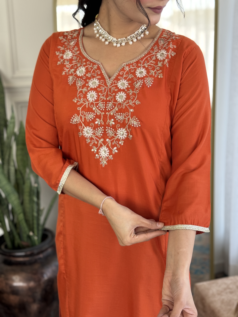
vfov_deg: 39.7
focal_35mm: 48
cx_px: 119
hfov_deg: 30.3
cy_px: 158
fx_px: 440
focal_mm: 6.76
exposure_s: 1/98
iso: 200
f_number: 1.78
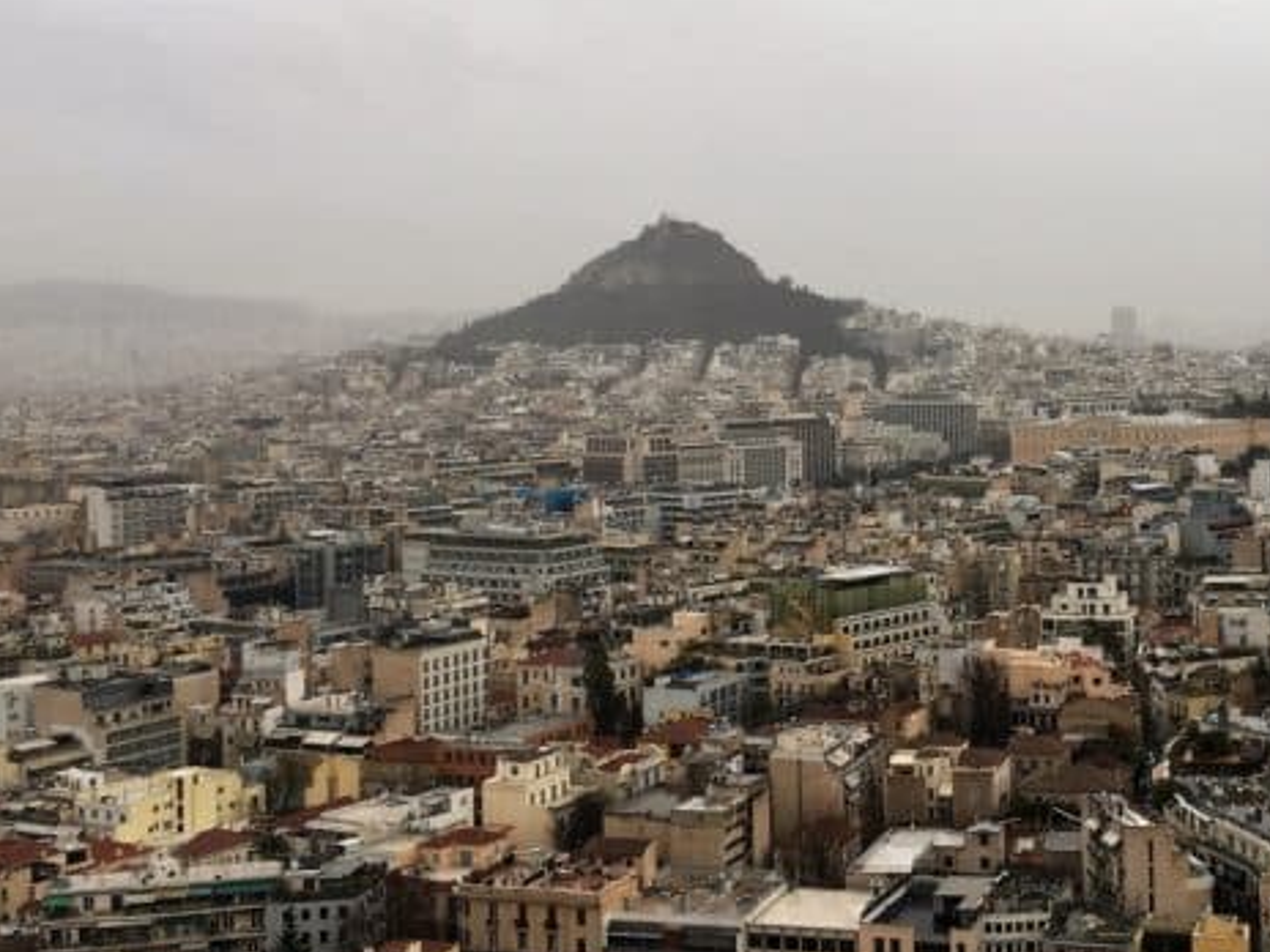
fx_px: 1834
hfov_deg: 37.0
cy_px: 361
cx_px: 999
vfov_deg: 29.0
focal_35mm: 50
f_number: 2.2
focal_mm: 4.15
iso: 25
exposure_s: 1/209
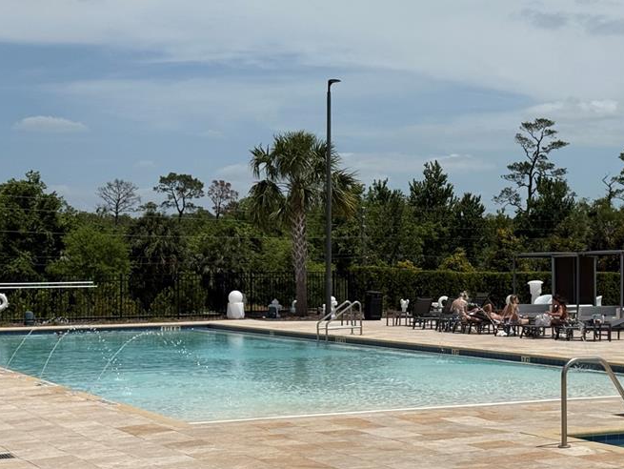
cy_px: 243
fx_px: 1353
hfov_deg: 25.7
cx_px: 453
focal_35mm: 75
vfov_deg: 19.7
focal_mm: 6.76
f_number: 1.78
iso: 80
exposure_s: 1/11364
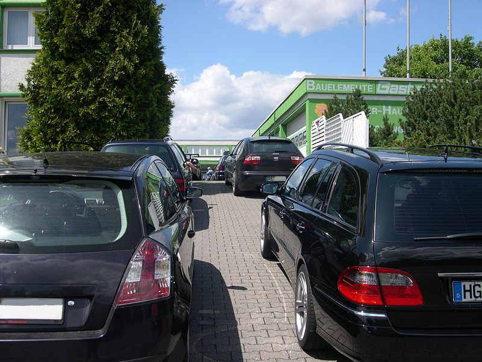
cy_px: 181
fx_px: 529
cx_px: 241
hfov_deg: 49.0
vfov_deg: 37.7
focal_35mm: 38
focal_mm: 8
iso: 100
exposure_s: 1/186
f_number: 7.6
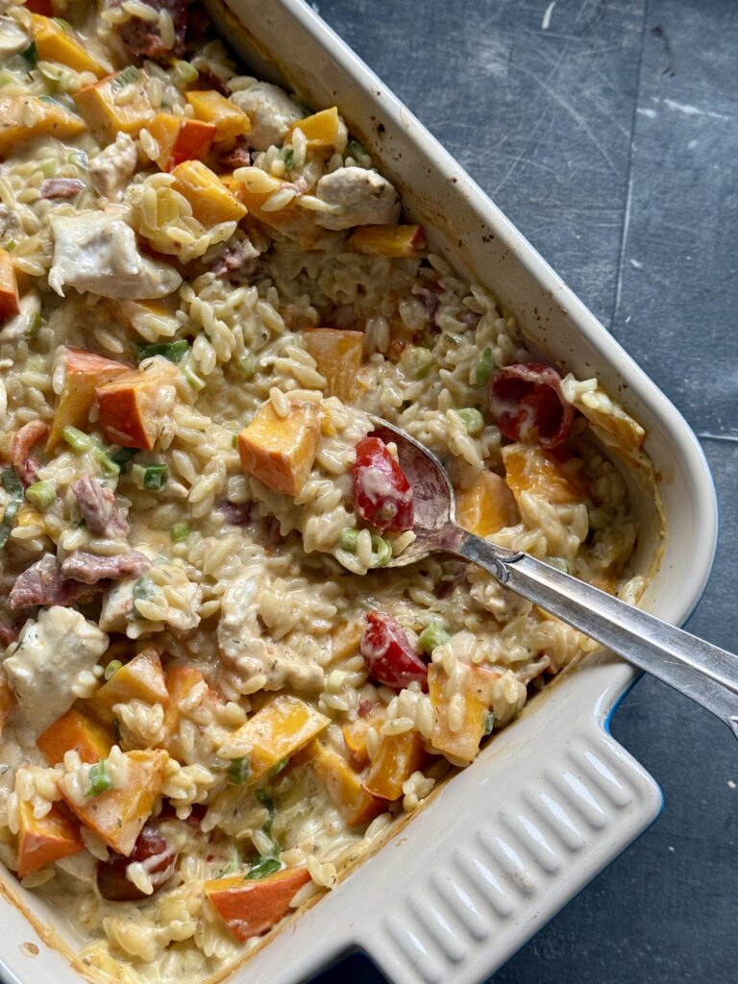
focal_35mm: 48
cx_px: 369
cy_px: 492
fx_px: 1364
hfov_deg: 30.3
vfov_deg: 39.7
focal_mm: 6.76
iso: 100
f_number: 1.78
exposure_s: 1/77
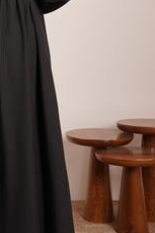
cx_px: -11
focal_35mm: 99
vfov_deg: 20.3
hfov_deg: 13.6
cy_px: 41
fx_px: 639
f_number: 5.6
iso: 250
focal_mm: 37.8
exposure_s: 1/800
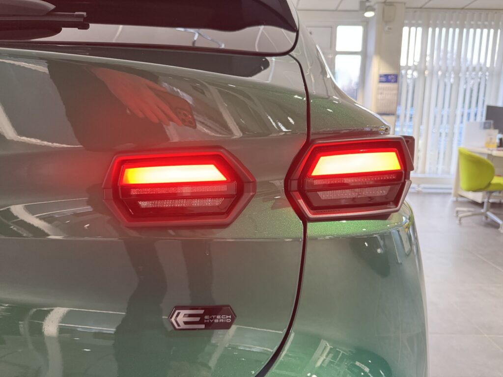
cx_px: 252
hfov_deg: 71.6
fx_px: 349
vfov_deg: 56.8
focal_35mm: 24
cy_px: 188
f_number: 1.78
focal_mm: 6.76
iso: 640
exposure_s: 1/50
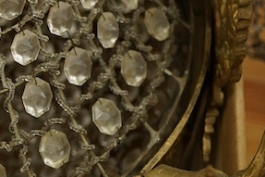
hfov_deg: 13.8
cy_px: 31
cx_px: -122
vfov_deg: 9.7
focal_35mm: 141
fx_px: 1037
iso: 1250
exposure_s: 1/125
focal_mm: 30
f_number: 6.3
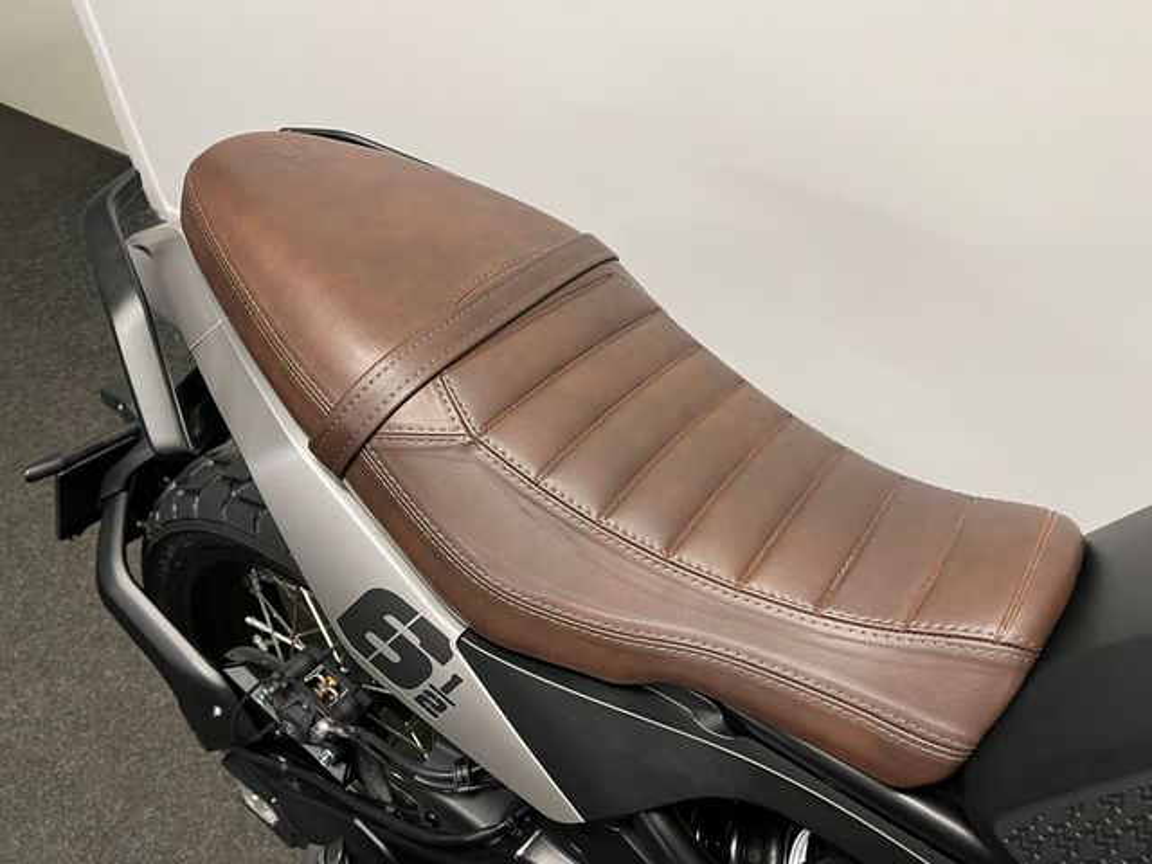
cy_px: 432
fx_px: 865
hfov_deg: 67.3
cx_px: 576
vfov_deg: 53.1
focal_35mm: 26
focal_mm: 5.1
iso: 125
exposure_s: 1/50
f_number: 1.6
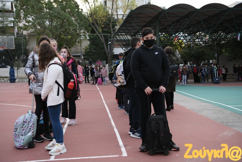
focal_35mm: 50
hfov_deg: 39.6
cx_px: 121
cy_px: 81
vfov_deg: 27.0
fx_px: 336
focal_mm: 50
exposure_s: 1/250
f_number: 4
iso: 250
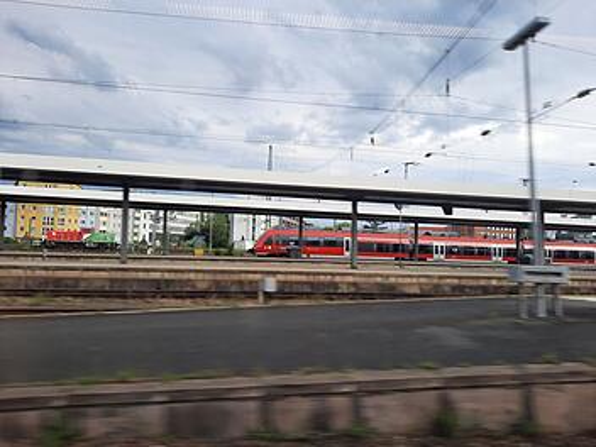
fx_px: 430
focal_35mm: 25
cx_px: 298
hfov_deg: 69.4
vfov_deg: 54.9
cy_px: 224
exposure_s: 1/107
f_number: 2
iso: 32
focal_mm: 4.6
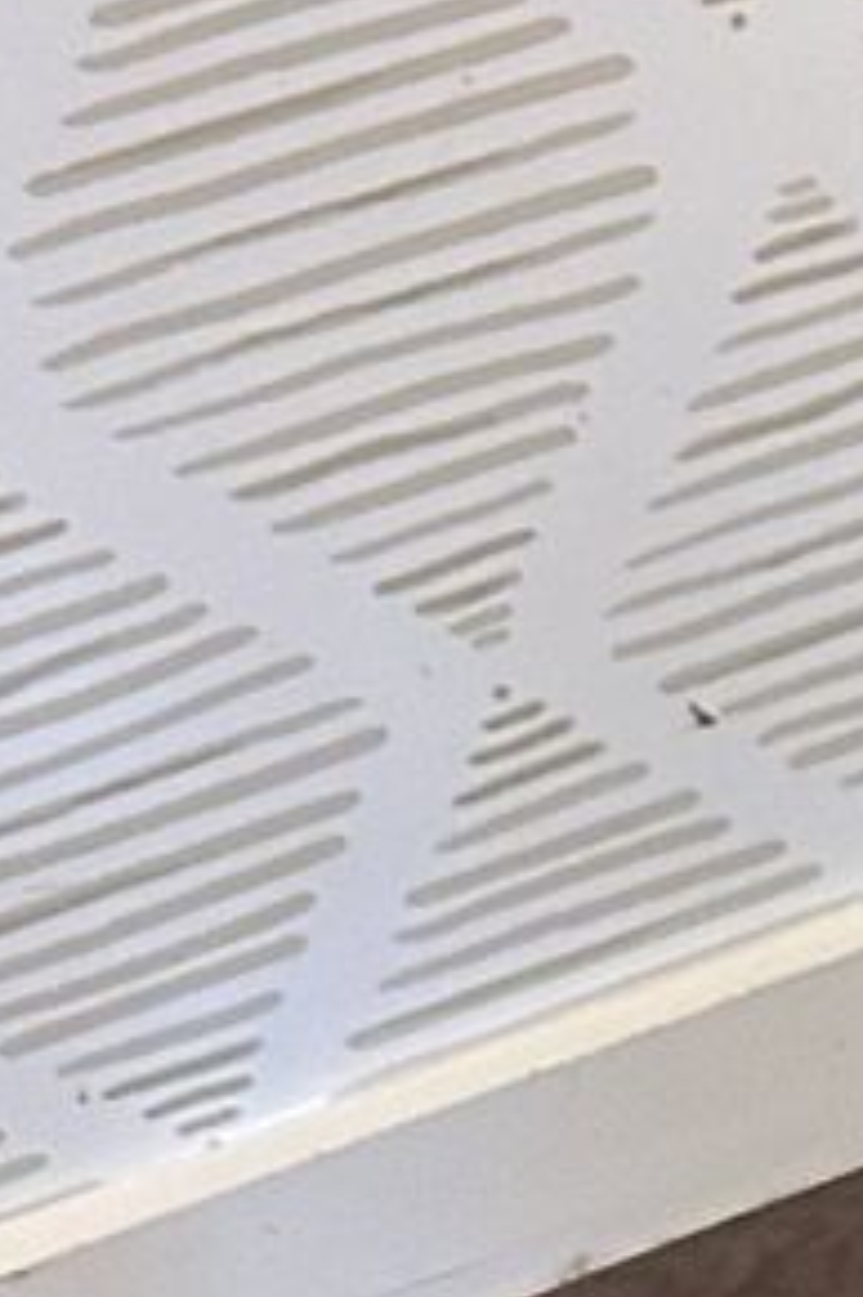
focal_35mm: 147
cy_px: -602
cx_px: 2741
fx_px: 5292
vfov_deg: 13.2
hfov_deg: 7.8
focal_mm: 6.86
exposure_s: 1/60
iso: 250
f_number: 1.78
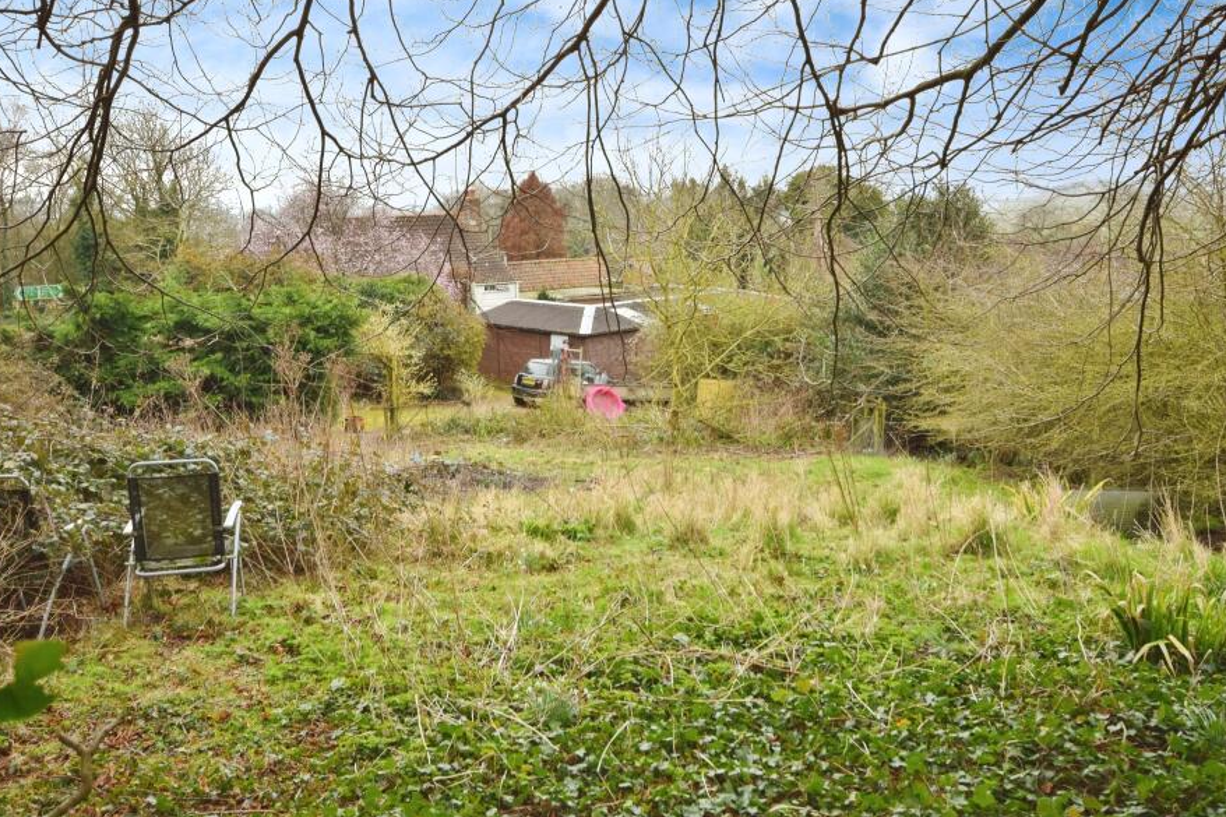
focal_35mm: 35
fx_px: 1192
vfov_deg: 37.8
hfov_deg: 54.4
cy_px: 358
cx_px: 628
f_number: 8
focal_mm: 20
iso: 400
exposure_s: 1/250
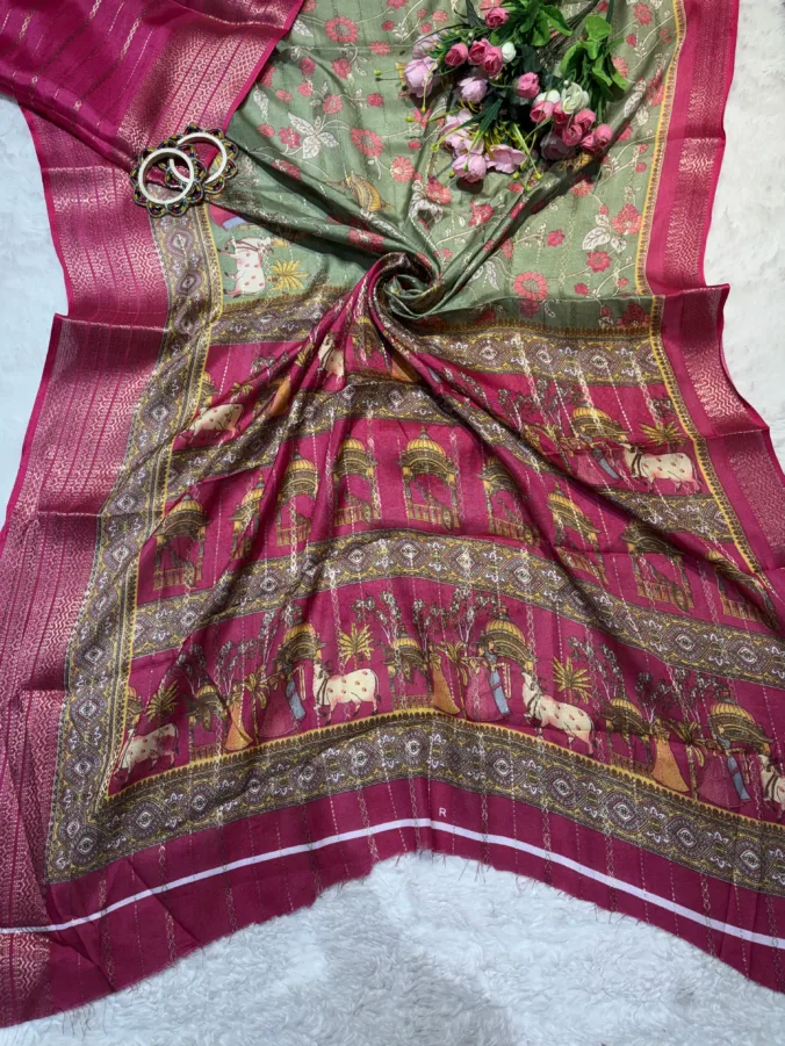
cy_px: 523
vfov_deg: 67.3
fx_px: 786
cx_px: 392
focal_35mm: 26
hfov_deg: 53.1
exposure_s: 1/100
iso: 40
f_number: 1.6
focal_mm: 5.96
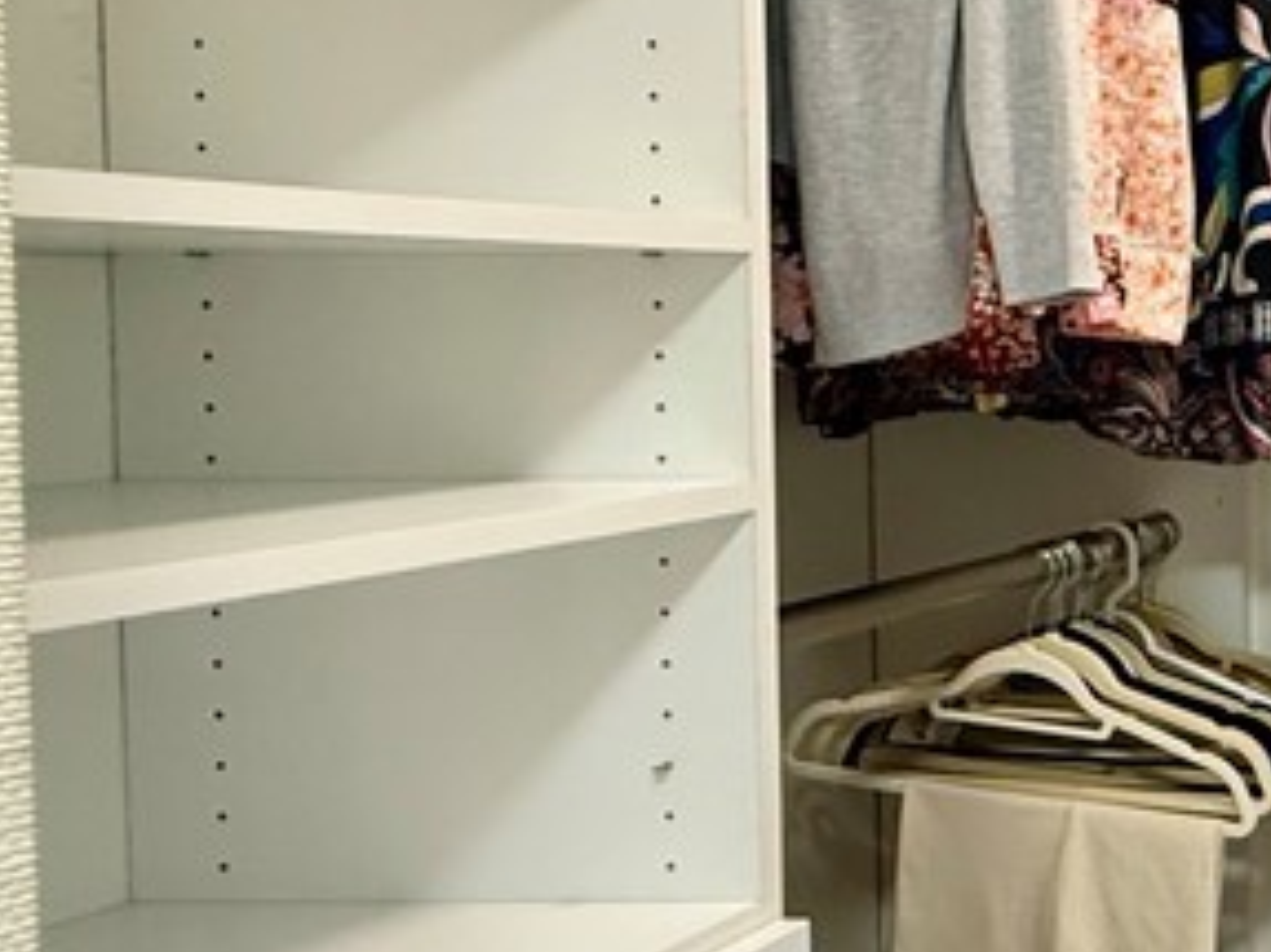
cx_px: 1931
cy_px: 385
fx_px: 1835
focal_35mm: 50
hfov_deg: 26.7
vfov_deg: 29.0
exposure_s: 1/60
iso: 400
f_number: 2.2
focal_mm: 2.22
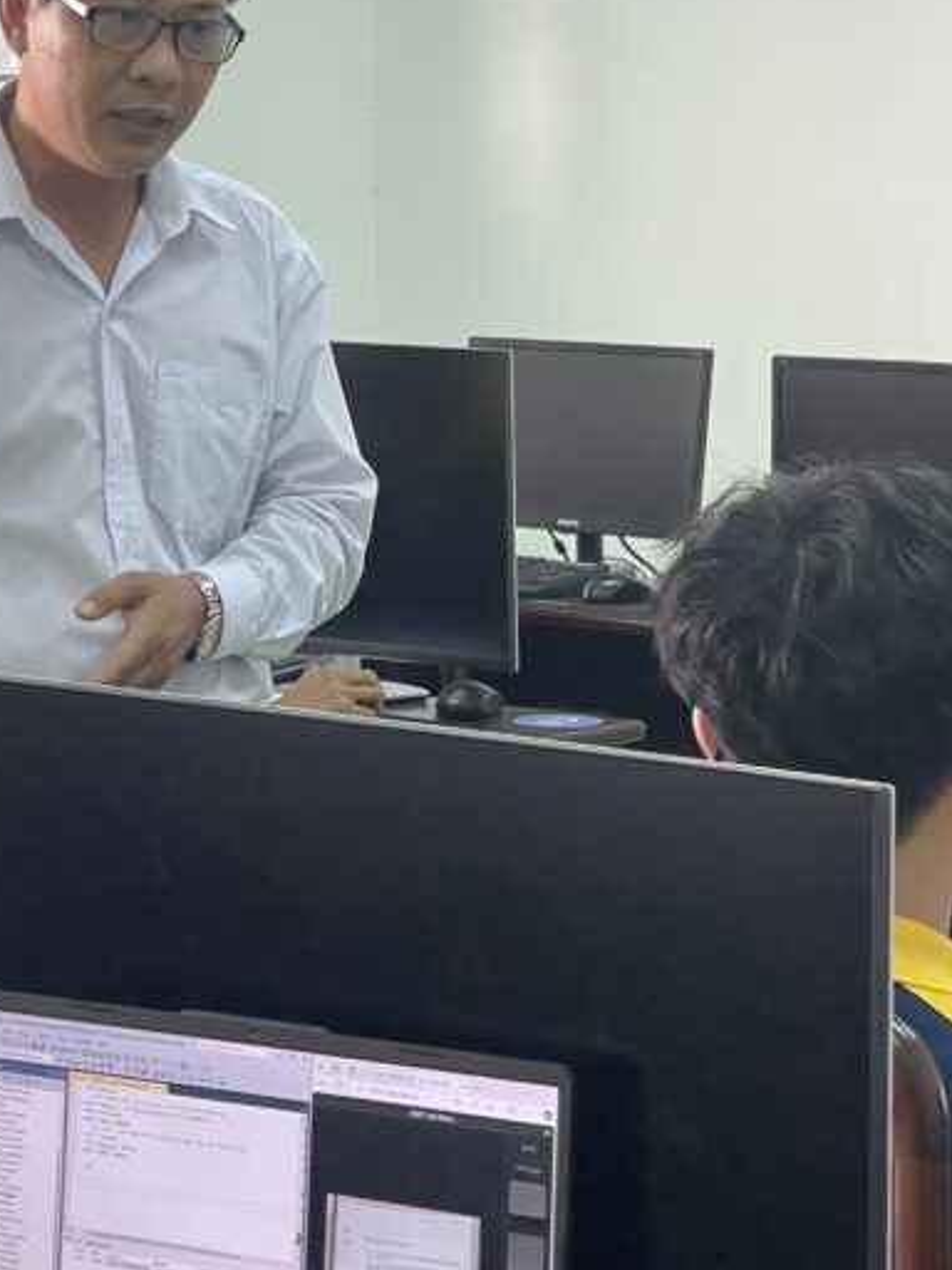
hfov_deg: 11.6
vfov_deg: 15.3
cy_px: 340
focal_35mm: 128
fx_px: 4694
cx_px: 240
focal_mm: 7.5
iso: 160
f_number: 2.2
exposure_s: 1/50
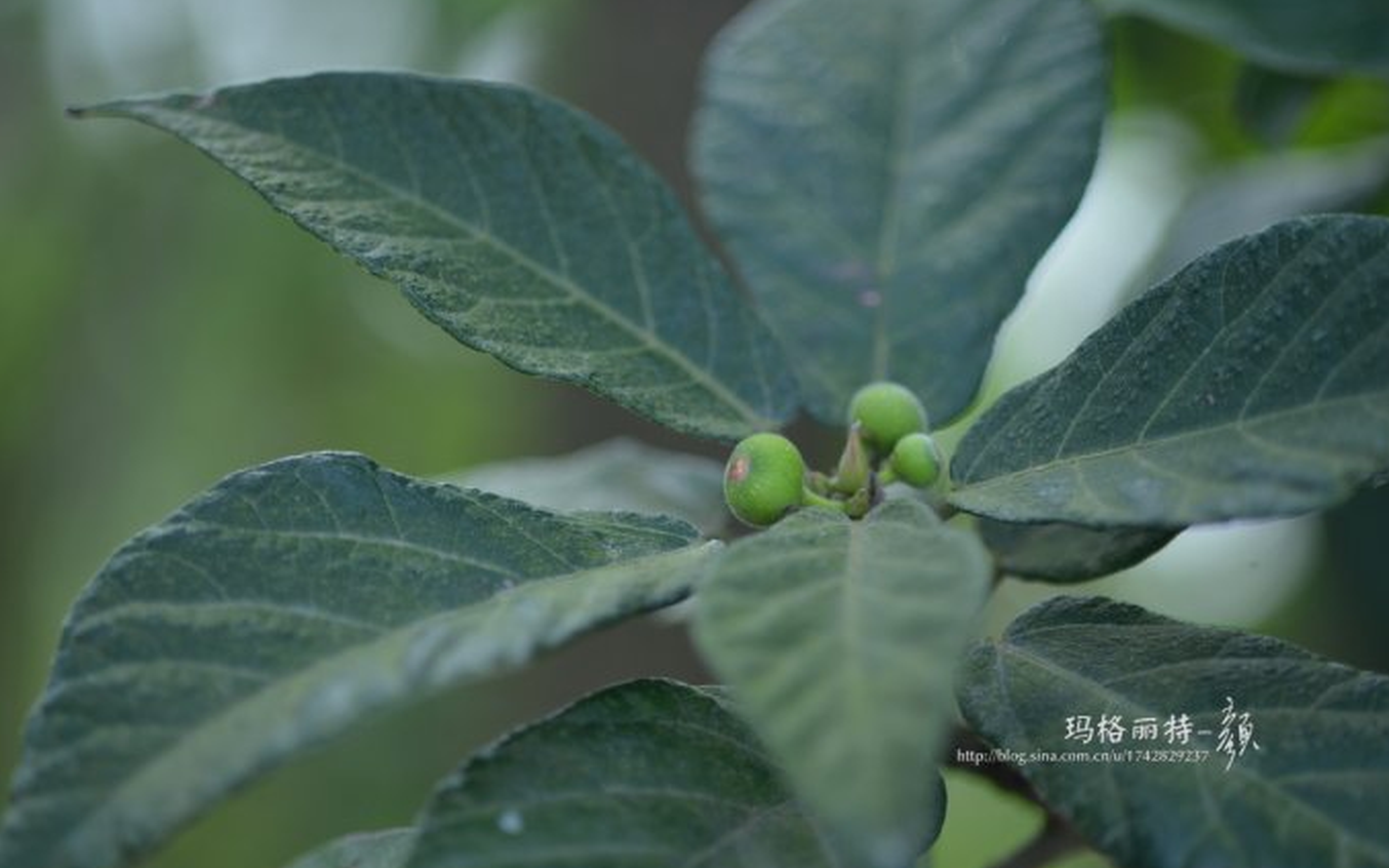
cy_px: 451
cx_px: 706
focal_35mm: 109
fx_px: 4126
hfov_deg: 19.1
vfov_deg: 12.0
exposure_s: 1/1250
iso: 500
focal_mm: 105
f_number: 4
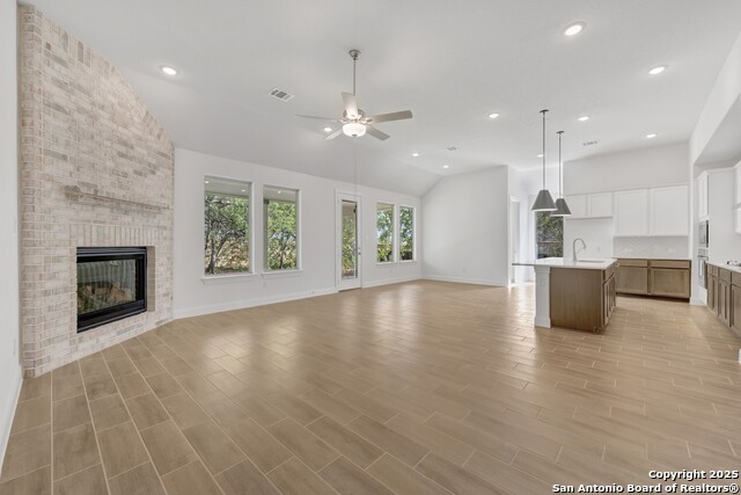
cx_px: 370
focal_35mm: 14
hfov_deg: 104.2
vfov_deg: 81.2
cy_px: 248
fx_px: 288
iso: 100
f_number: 9
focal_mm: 14
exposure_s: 1/5
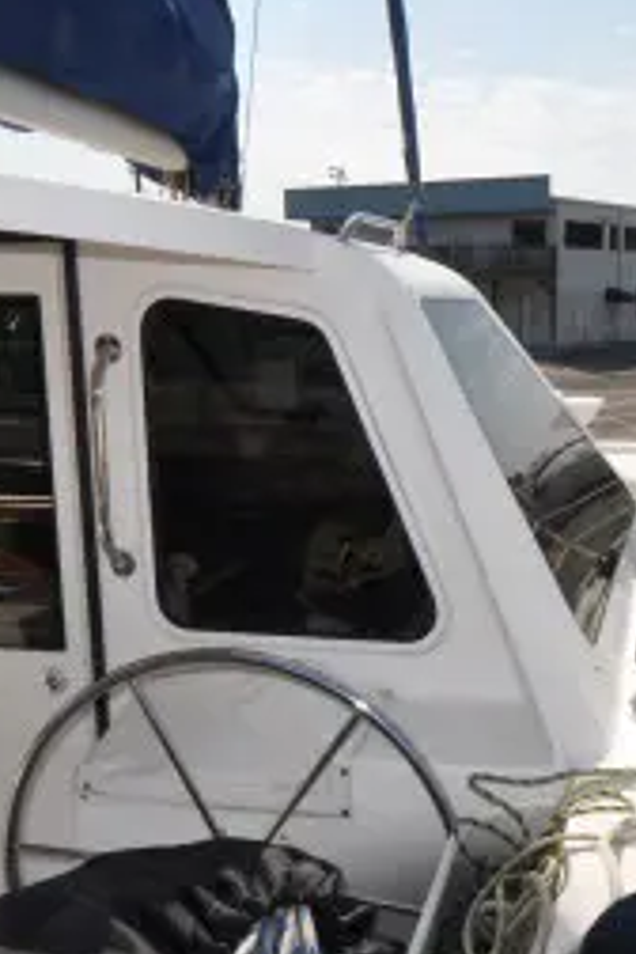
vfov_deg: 50.7
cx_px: 564
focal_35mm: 38
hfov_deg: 33.3
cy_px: 494
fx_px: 1007
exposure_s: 1/200
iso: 200
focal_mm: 10
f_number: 14
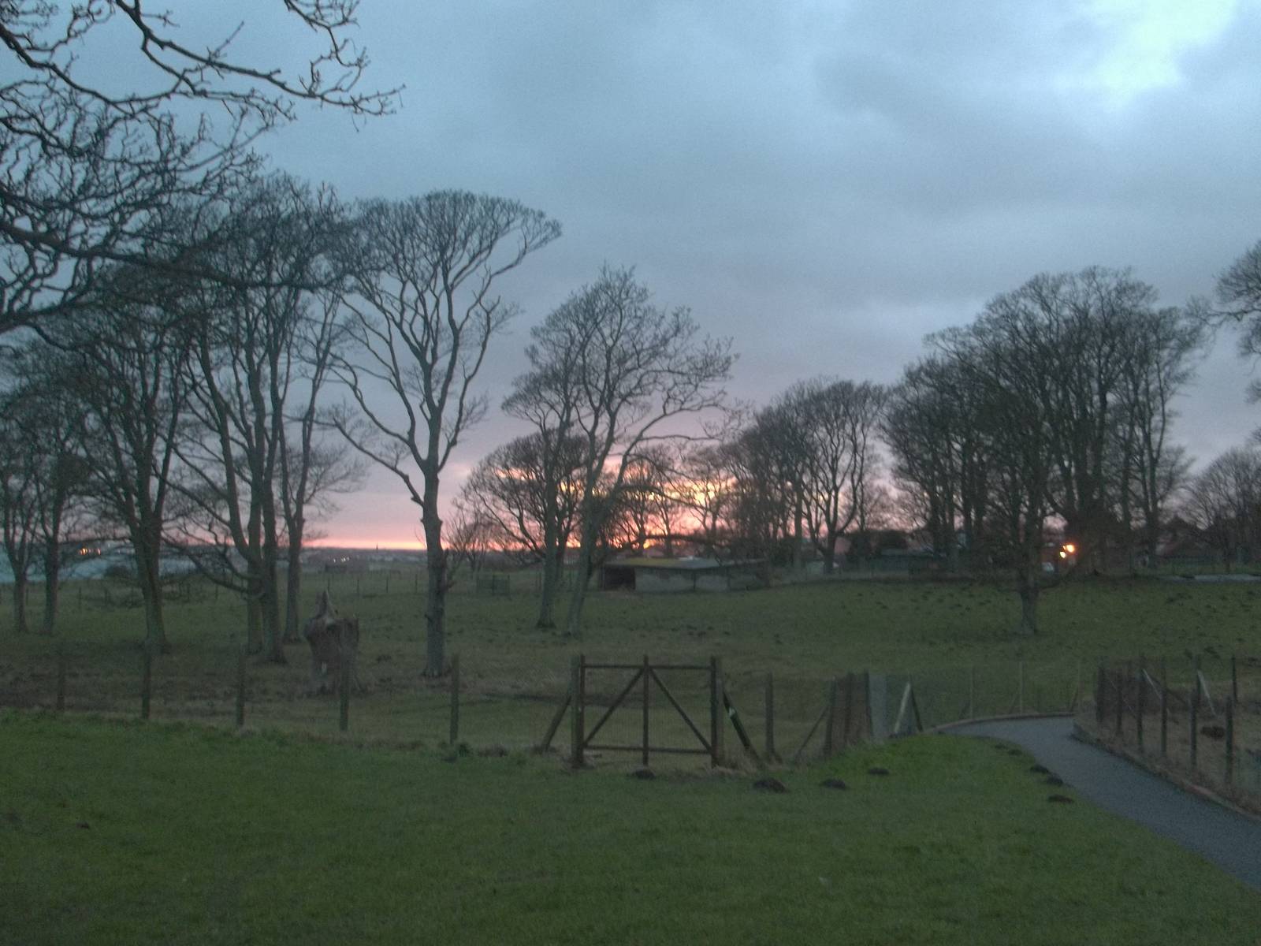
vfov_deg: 42.9
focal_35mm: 33
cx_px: 630
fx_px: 1202
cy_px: 473
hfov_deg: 55.4
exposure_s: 1/15
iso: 160
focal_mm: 5.9
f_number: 3.3
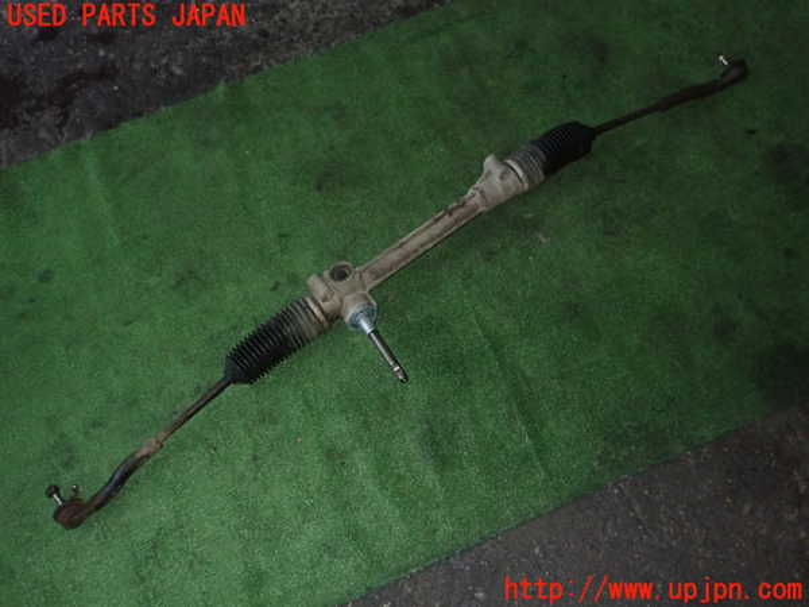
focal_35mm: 36
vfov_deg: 39.7
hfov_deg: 51.4
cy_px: 304
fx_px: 841
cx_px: 404
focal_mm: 6.37
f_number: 7.1
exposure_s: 1/40
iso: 800
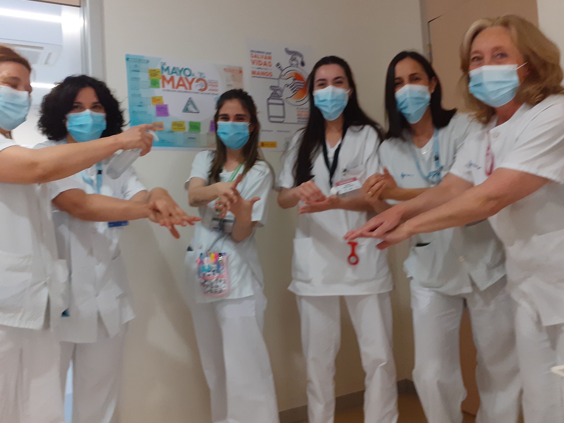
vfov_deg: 44.1
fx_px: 521
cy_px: 186
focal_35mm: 32
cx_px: 259
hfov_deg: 56.7
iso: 200
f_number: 1.9
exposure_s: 1/50
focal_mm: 3.6
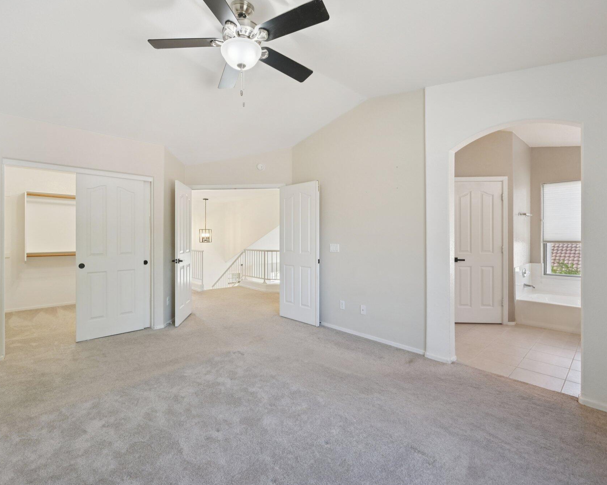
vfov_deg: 80.4
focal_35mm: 16
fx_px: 287
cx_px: 278
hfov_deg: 92.9
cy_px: 243
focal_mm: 14
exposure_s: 1/30
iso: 500
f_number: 8
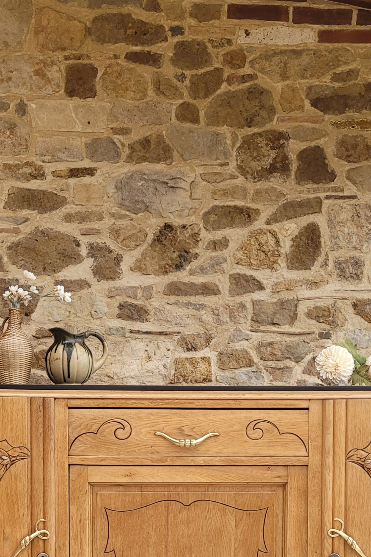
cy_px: 447
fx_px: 680
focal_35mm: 44
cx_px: 180
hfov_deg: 30.5
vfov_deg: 42.5
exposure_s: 1/100
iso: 125
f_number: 1.8
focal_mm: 5.4
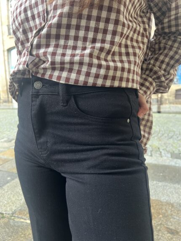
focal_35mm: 26
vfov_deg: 67.3
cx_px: 90
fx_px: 181
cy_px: 120
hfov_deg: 53.1
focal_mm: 5.7
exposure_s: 1/60
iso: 200
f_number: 1.5
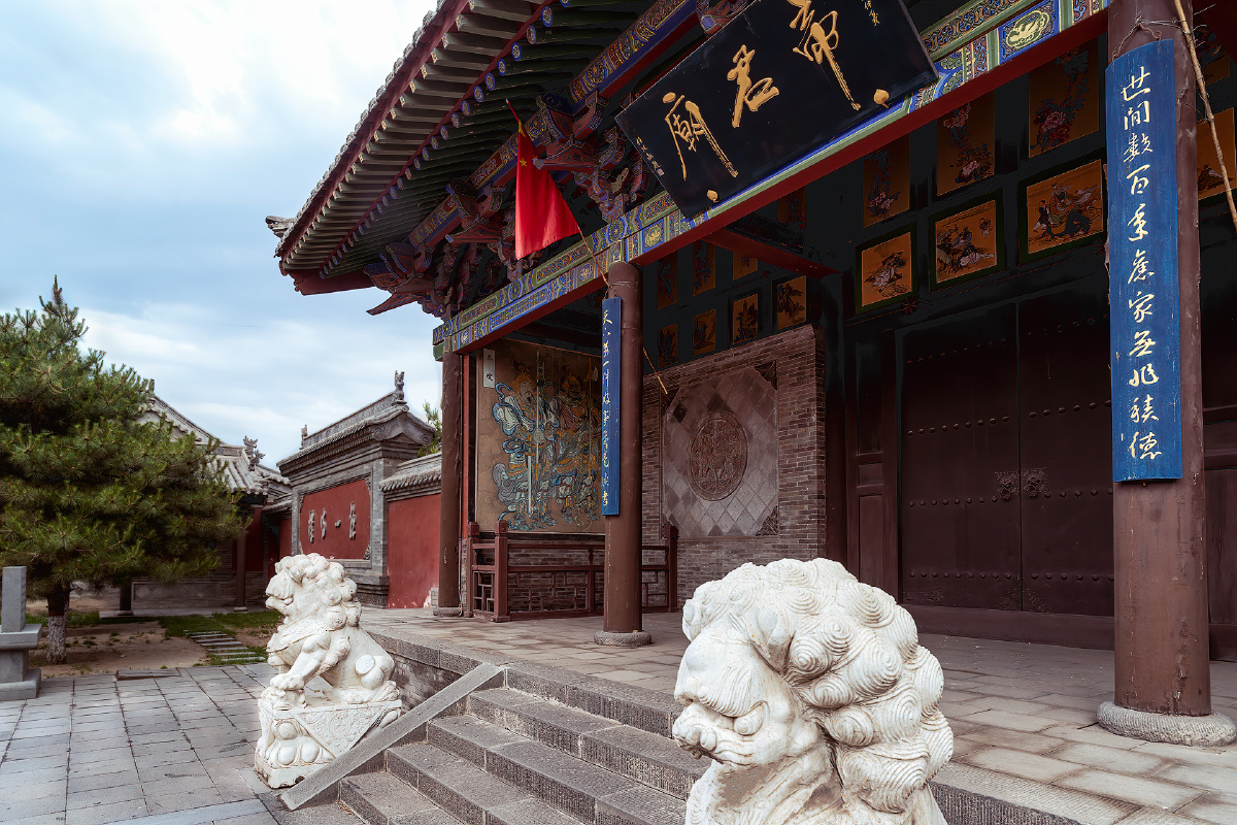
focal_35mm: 20
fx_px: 687
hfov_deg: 84.0
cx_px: 618
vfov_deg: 61.9
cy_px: 412
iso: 100
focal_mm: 20
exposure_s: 1/6
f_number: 9
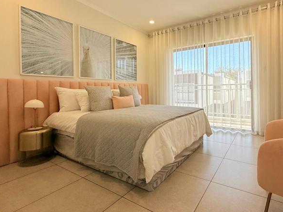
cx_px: 172
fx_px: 155
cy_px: 90
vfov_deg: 68.3
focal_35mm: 19
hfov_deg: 83.5
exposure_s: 1/313
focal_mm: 2.22
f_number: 2.2
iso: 50
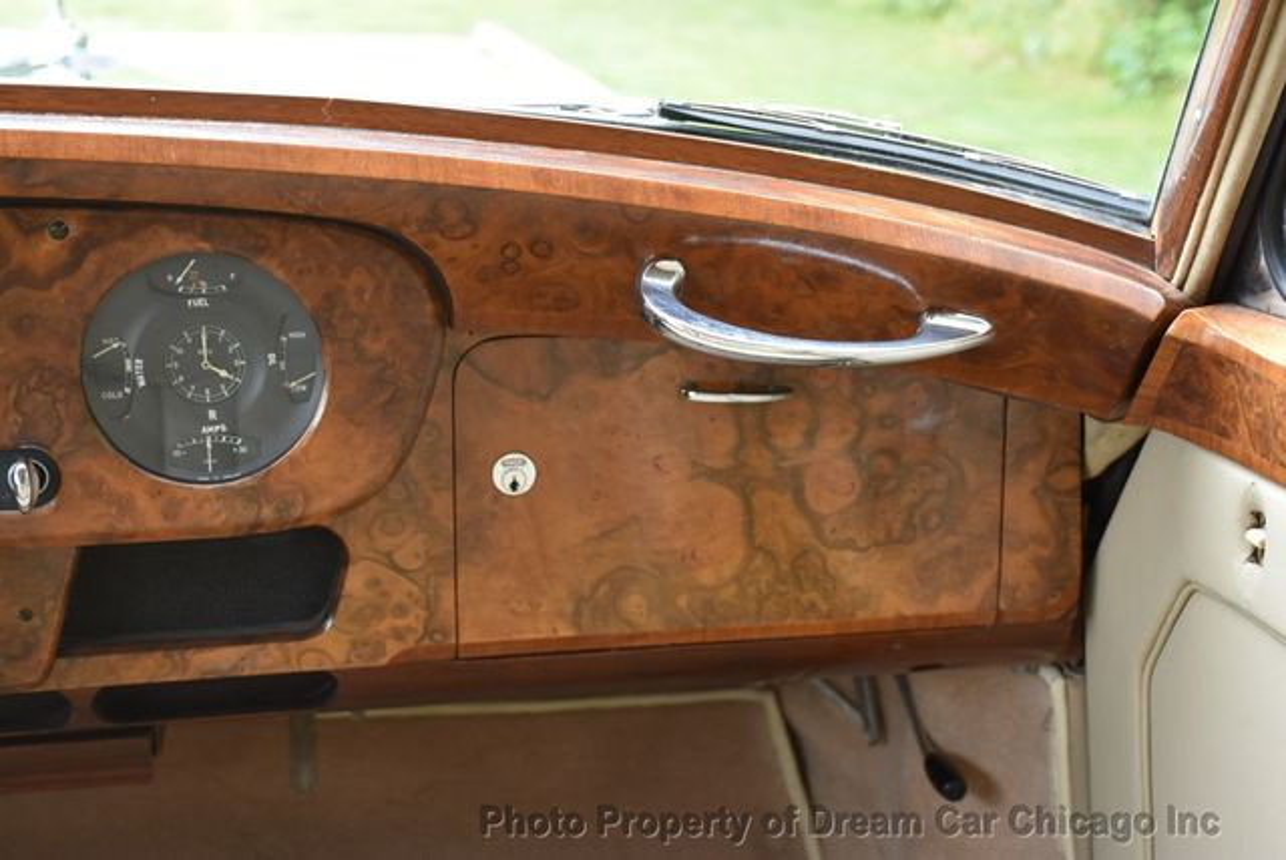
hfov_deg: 33.4
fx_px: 2145
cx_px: 643
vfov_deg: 22.7
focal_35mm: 60
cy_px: 430
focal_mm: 40
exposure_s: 1/125
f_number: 5.6
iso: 800
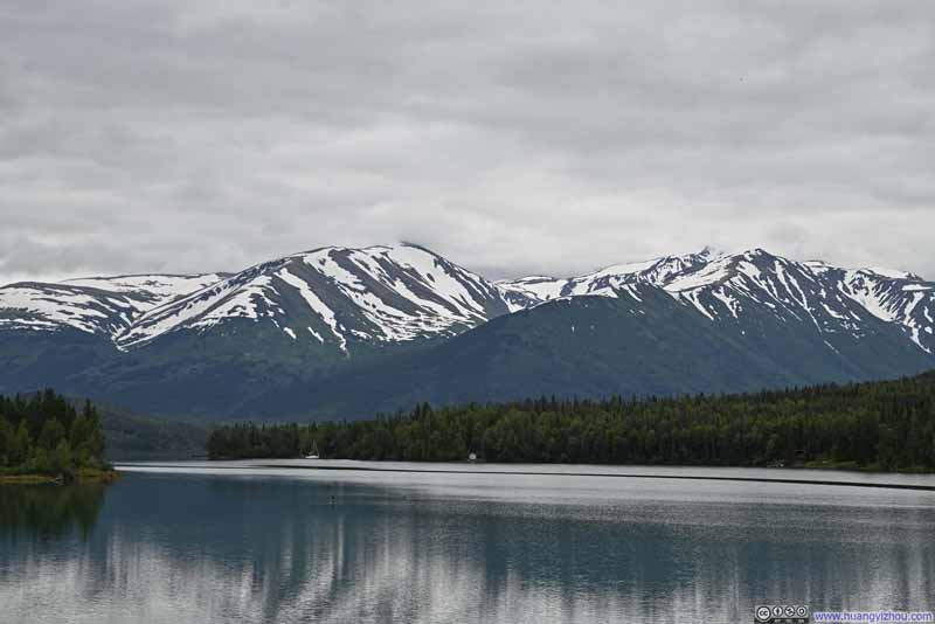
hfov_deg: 35.0
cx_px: 468
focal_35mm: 57
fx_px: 1481
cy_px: 312
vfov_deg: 23.8
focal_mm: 57
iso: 100
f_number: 4.5
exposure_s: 1/1250
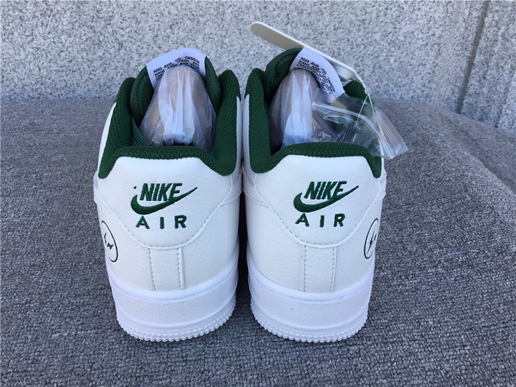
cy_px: 194
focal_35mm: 31
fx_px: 462
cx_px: 258
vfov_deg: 45.4
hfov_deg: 58.4
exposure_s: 1/121
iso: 25
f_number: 2.4
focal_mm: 3.3
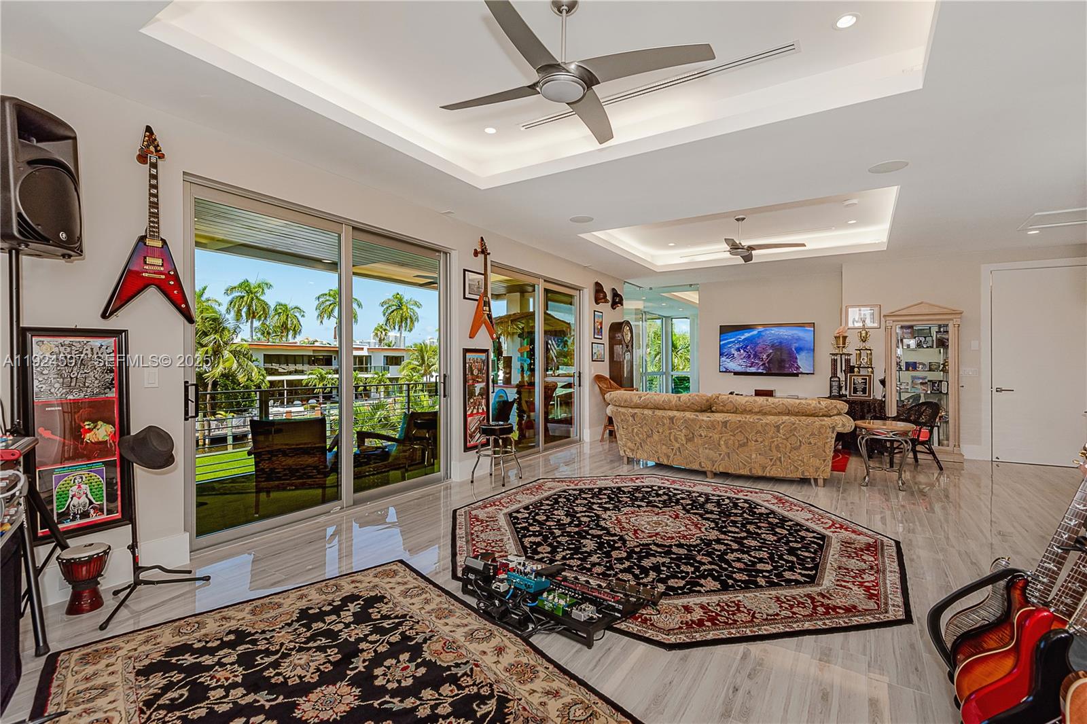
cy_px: 362
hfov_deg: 96.7
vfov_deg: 73.7
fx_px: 483
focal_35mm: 16
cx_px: 544
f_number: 8
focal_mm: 16
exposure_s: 1/200
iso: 400
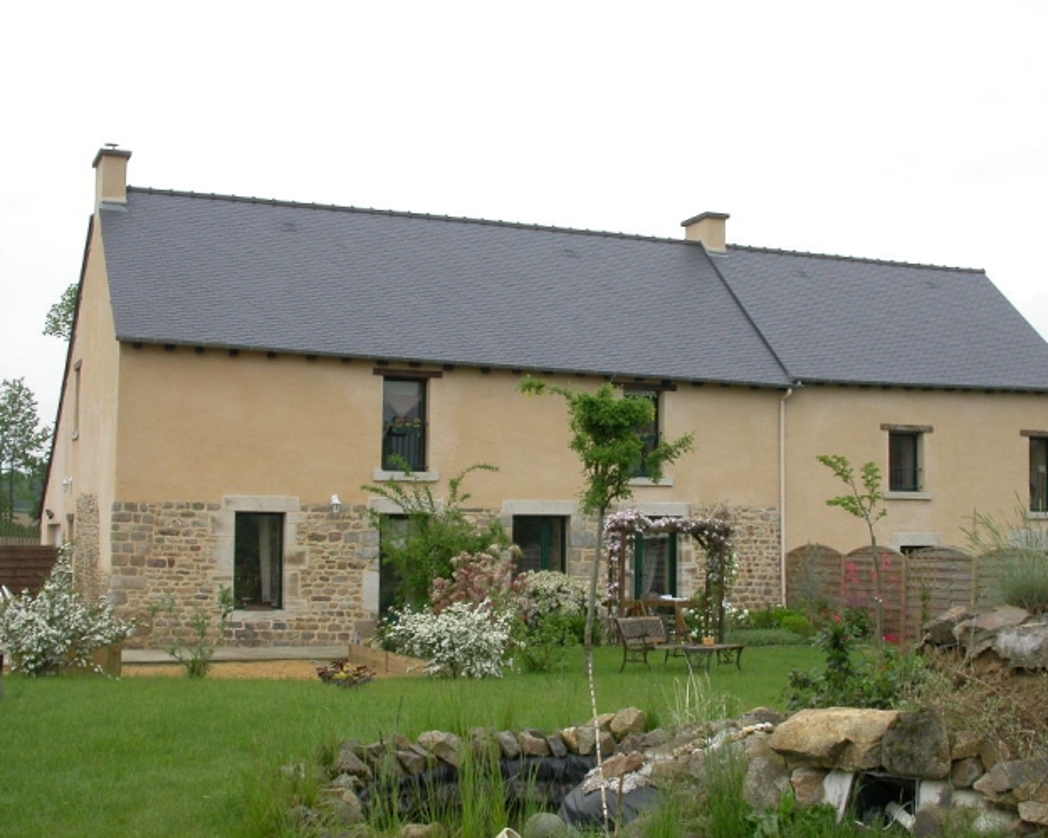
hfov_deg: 38.8
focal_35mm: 48
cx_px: 564
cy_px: 425
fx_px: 1489
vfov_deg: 31.4
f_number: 6.3
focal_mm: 9.3
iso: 100
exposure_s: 1/239
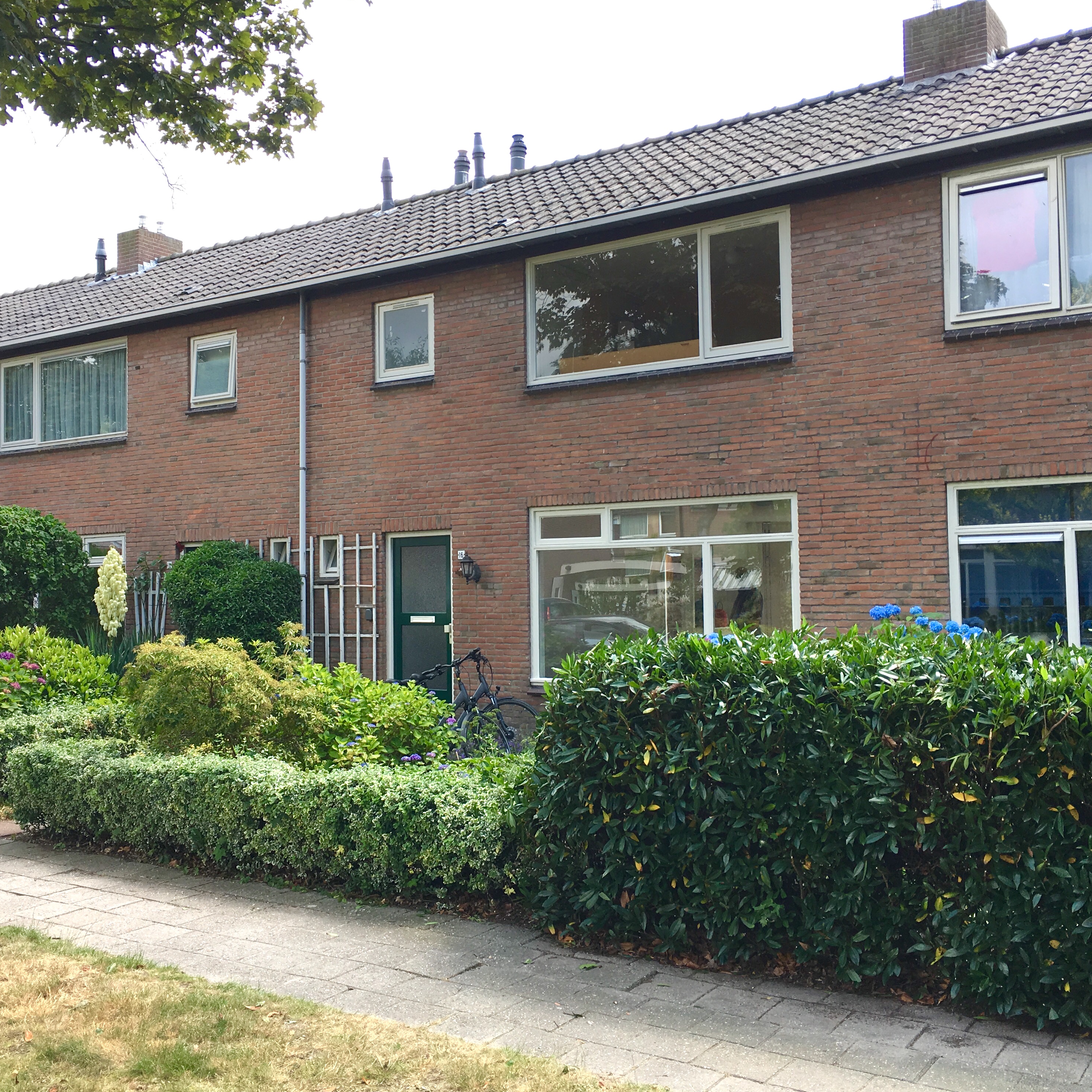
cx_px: 475
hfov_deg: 47.1
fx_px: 1249
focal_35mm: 35
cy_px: 539
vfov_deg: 47.2
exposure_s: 1/265
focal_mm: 4.15
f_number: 2.2
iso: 25
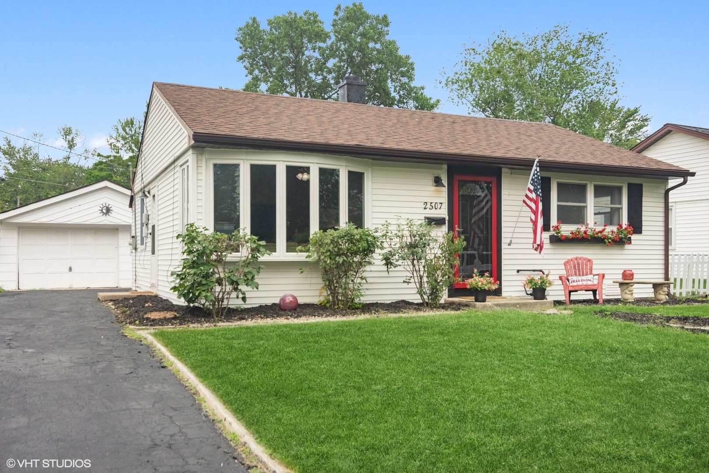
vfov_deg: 40.0
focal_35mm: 33
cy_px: 236
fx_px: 650
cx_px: 354
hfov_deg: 57.2
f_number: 8
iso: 200
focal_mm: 22
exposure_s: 1/800
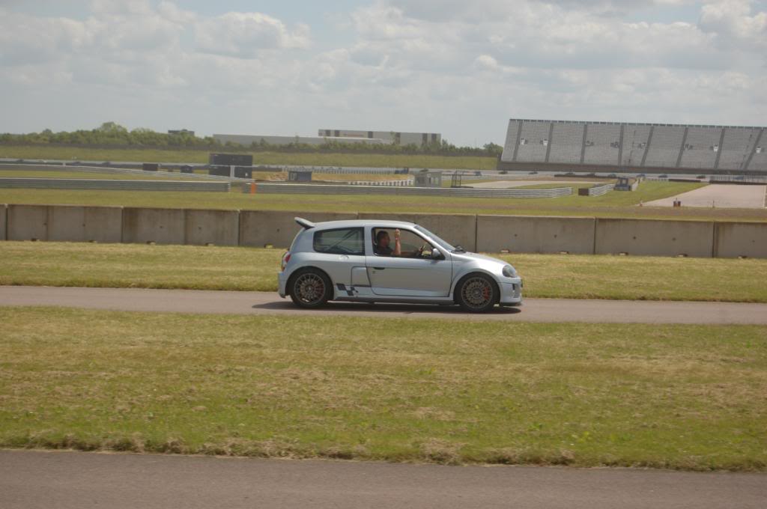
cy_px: 254
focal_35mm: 82
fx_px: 1755
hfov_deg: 24.6
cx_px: 384
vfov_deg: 16.5
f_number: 5.6
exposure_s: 1/640
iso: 200
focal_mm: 55
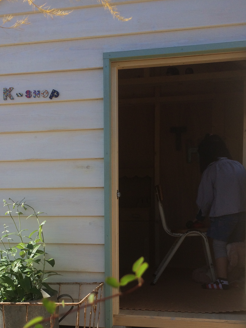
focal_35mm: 45
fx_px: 426
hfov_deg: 32.2
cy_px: 246
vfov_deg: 40.9
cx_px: 117
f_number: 2.2
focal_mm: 4.15
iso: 32
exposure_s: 1/1414
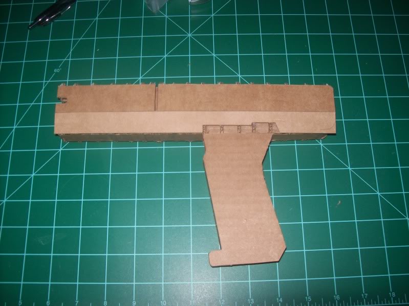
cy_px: 153
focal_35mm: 36
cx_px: 204
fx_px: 425
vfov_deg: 39.6
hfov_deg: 51.4
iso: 80
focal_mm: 6
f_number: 2.7
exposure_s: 1/64
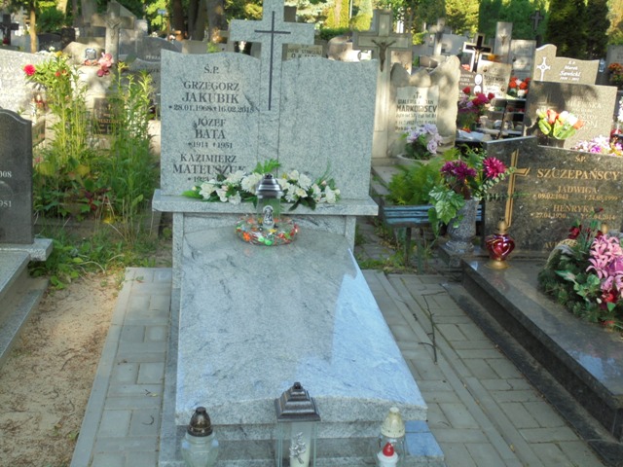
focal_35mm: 43
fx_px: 774
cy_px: 234
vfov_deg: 33.6
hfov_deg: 43.9
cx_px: 312
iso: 100
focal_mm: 7.8
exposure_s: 1/125
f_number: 4.5
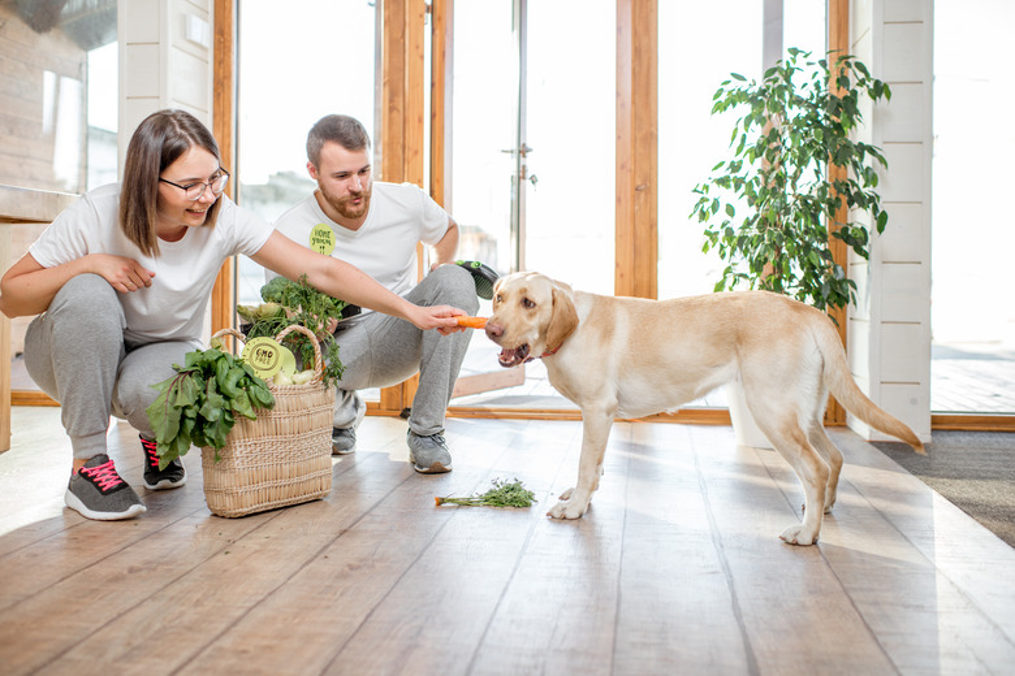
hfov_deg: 54.4
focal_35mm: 35
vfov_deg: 37.9
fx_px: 987
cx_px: 508
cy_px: 338
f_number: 2.2
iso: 200
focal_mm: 35
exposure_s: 1/160
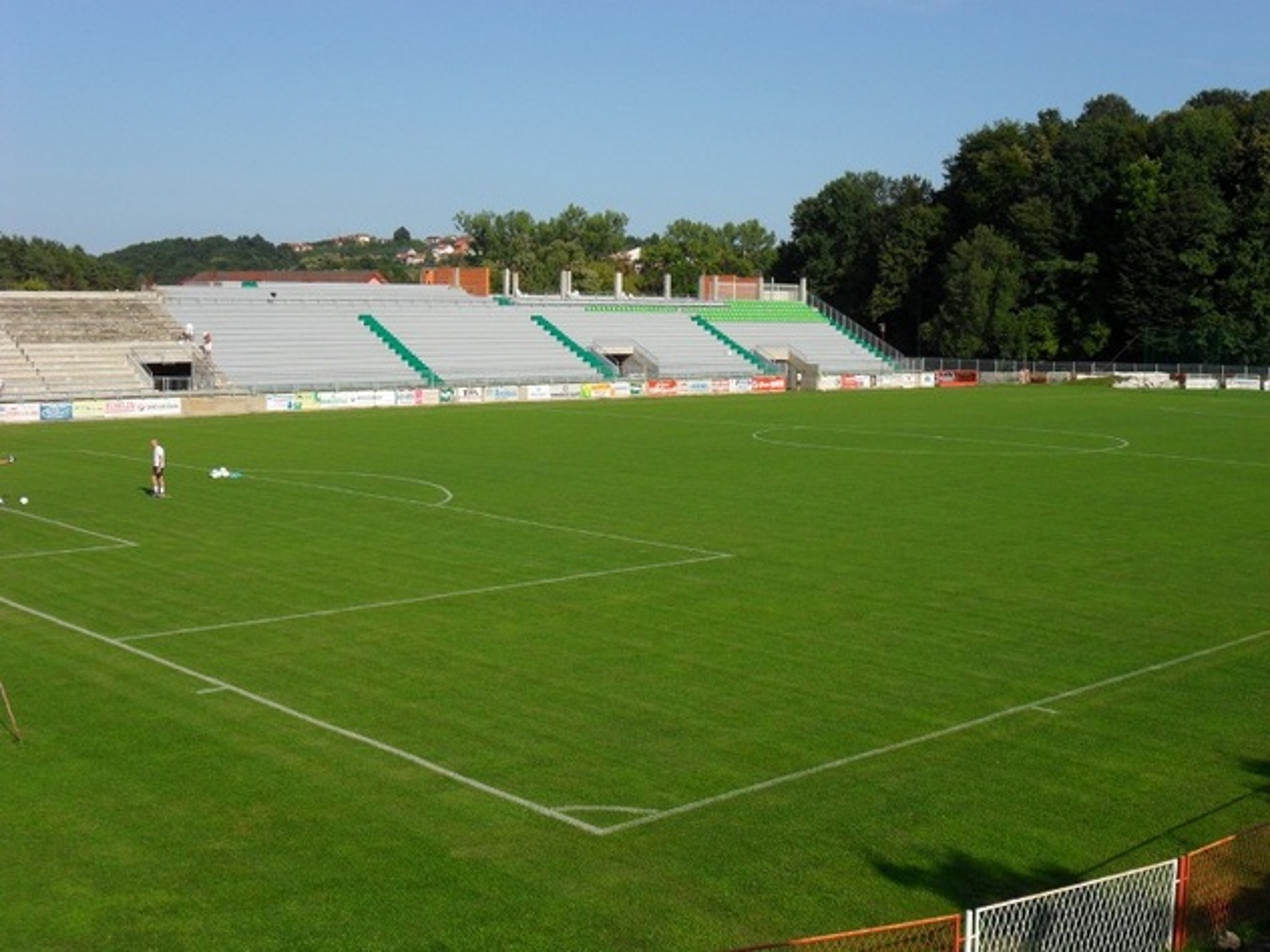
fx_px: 1614
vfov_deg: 32.9
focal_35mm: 44
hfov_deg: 42.9
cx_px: 635
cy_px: 476
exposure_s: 1/500
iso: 80
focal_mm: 7.8
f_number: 4.5
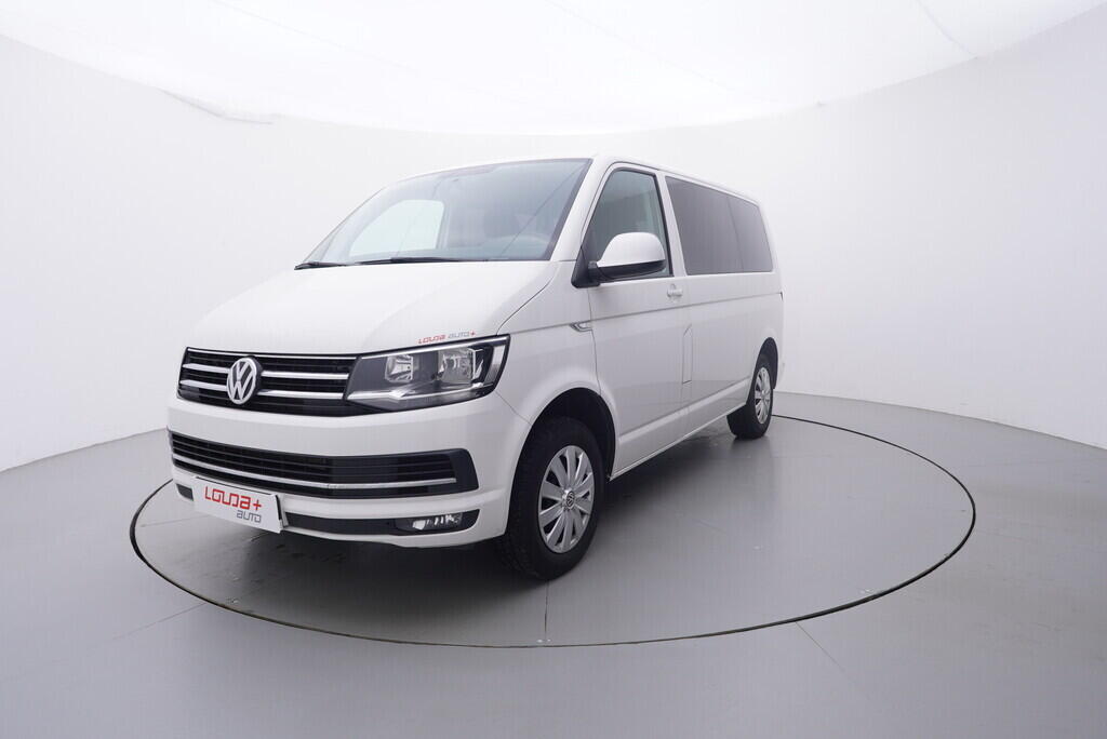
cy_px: 370
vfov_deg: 56.2
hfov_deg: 77.3
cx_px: 554
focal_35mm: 22
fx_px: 692
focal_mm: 15
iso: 200
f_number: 5
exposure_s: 1/80
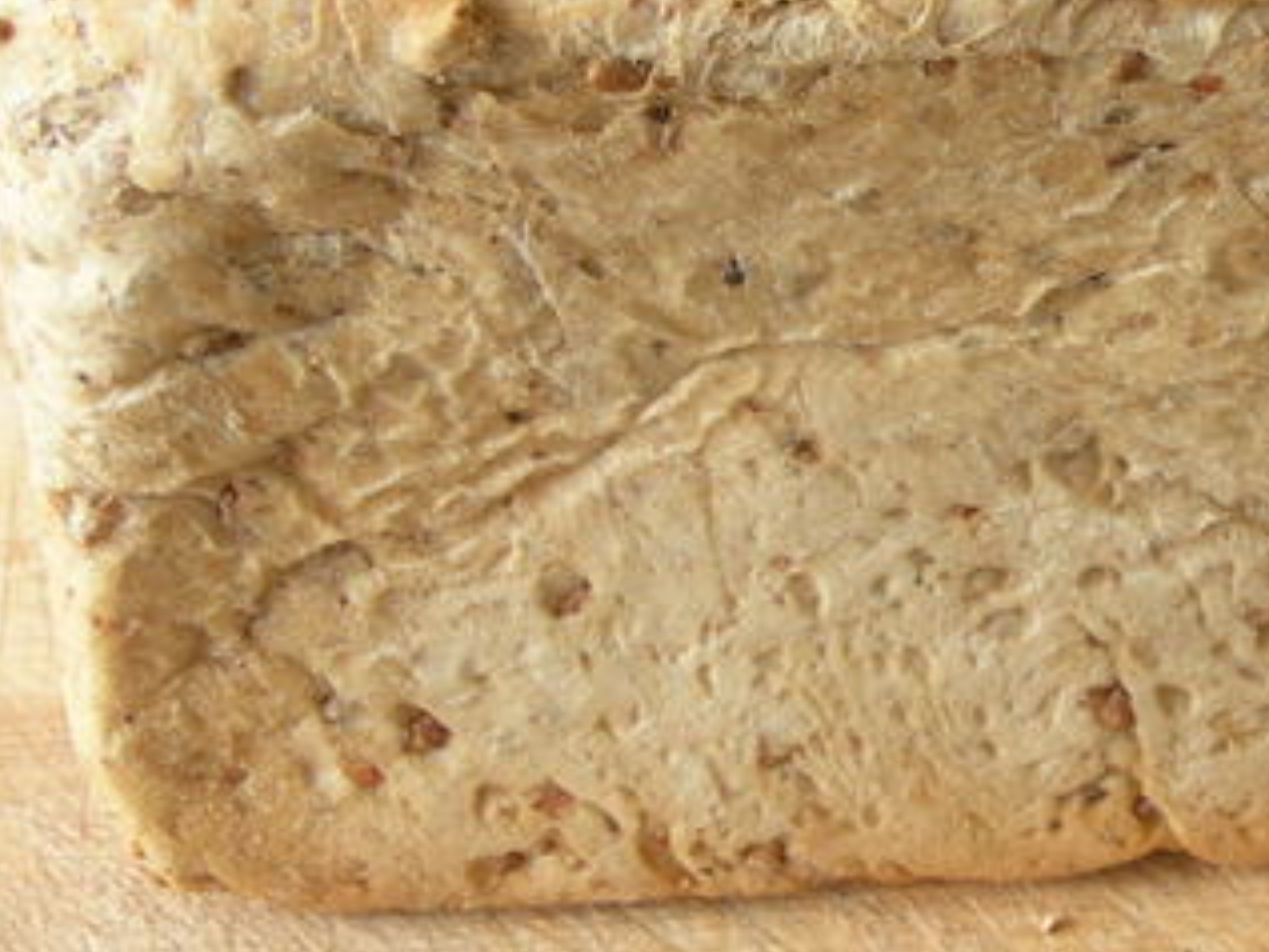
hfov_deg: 19.6
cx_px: 1361
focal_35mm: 96
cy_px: 364
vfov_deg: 15.4
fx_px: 3521
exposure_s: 1/42.1
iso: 50
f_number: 2.8
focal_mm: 7.8
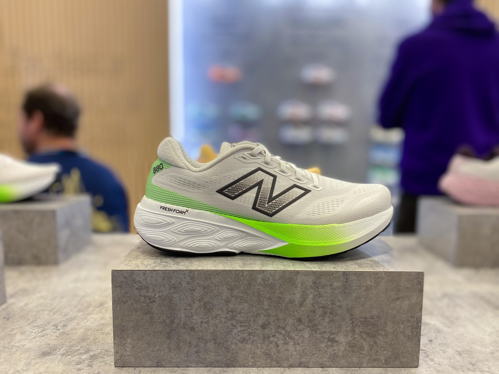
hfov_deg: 67.3
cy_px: 187
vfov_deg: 53.1
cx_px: 250
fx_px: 375
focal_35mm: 26
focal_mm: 4.25
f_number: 1.8
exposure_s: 1/60
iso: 80
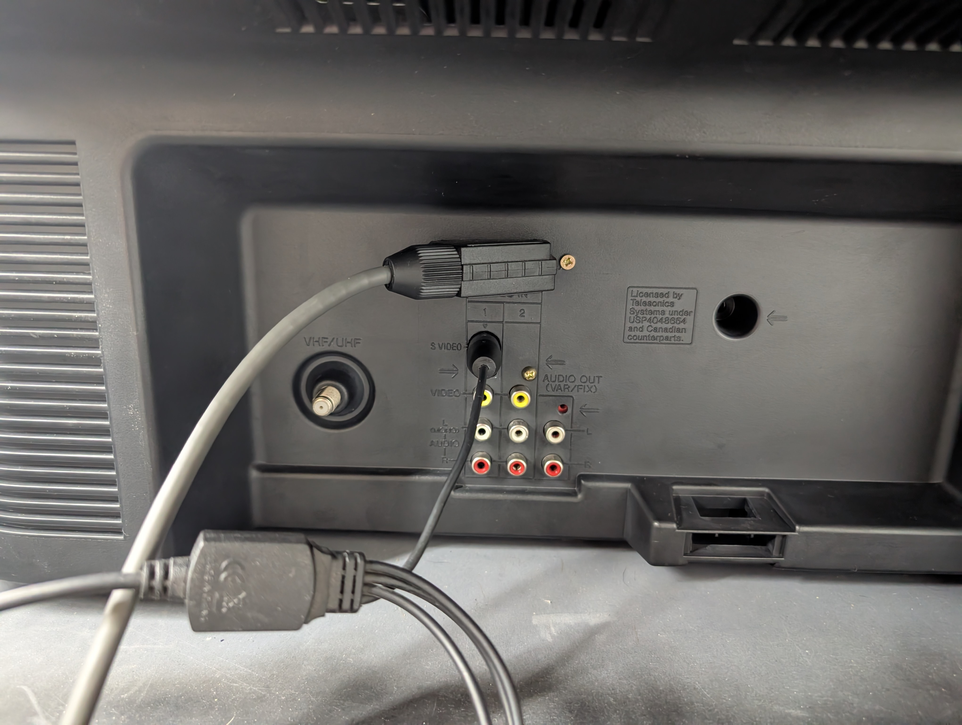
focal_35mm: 24
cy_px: 362
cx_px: 481
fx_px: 668
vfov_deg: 56.9
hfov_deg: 71.5
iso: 1606
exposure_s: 1/30
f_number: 1.68
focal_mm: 6.9
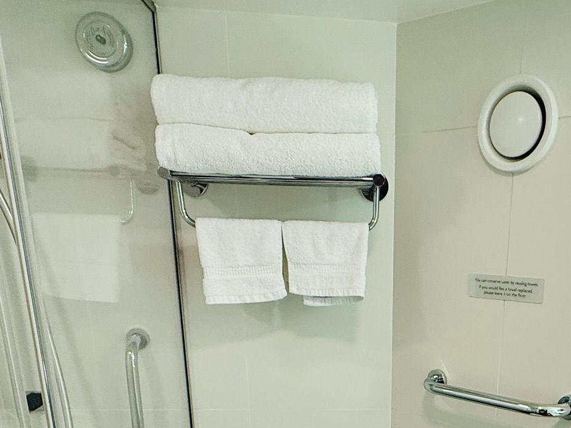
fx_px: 627
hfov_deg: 47.3
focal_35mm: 38
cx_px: 421
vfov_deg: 34.1
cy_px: 438
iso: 200
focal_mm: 2.22
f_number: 2.2
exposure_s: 1/120
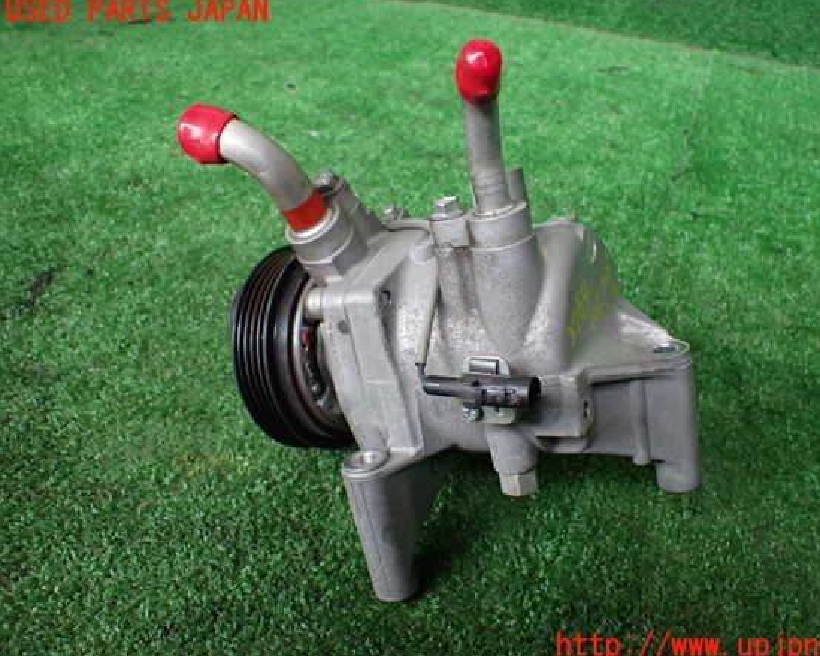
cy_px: 329
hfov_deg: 55.6
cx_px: 445
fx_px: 776
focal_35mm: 32
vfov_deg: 45.8
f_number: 2.3
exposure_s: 1/125
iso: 400
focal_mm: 5.4
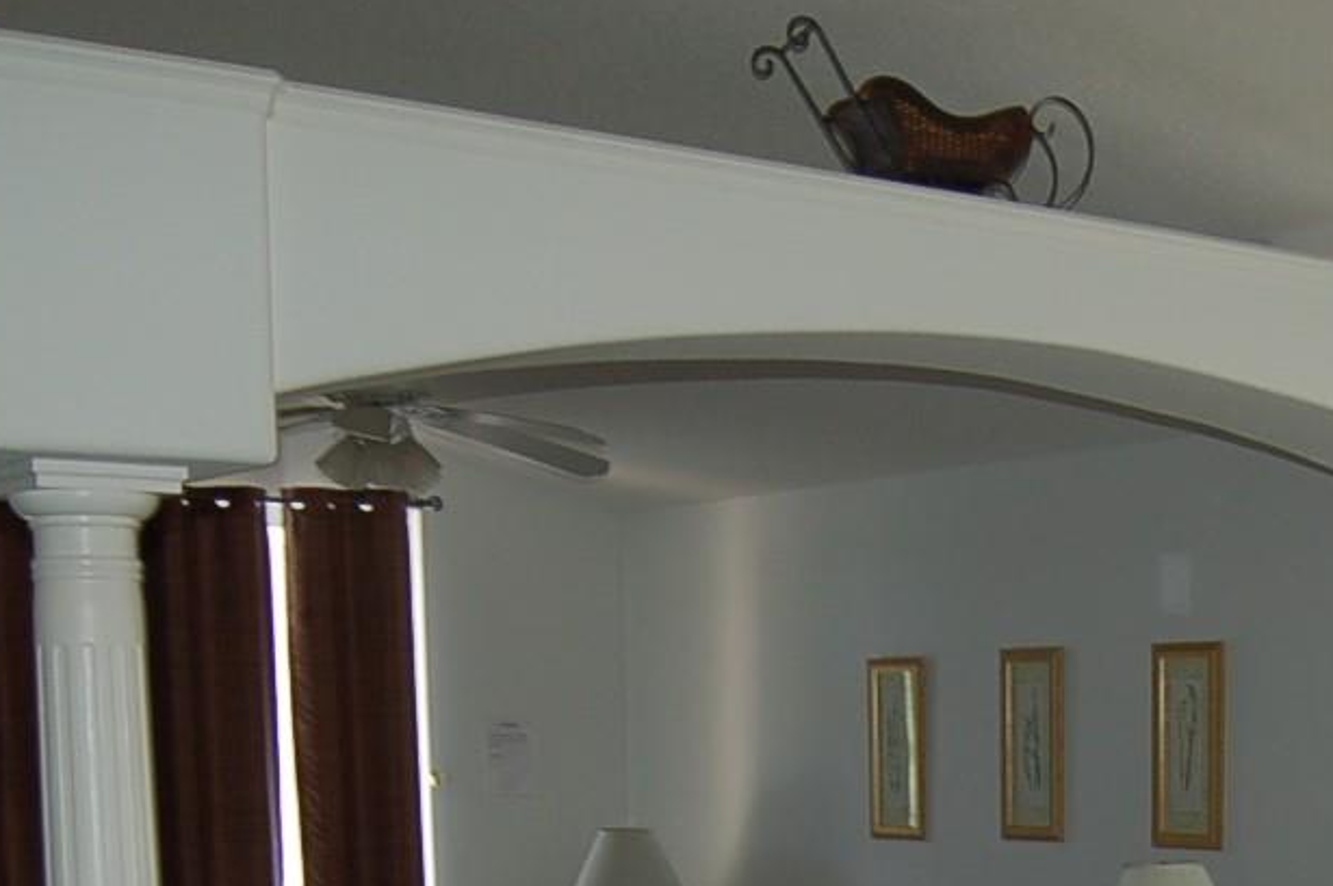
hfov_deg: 30.0
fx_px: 2442
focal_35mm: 66
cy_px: 1042
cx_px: 1012
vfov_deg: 19.5
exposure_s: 1/60
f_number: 3.5
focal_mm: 18
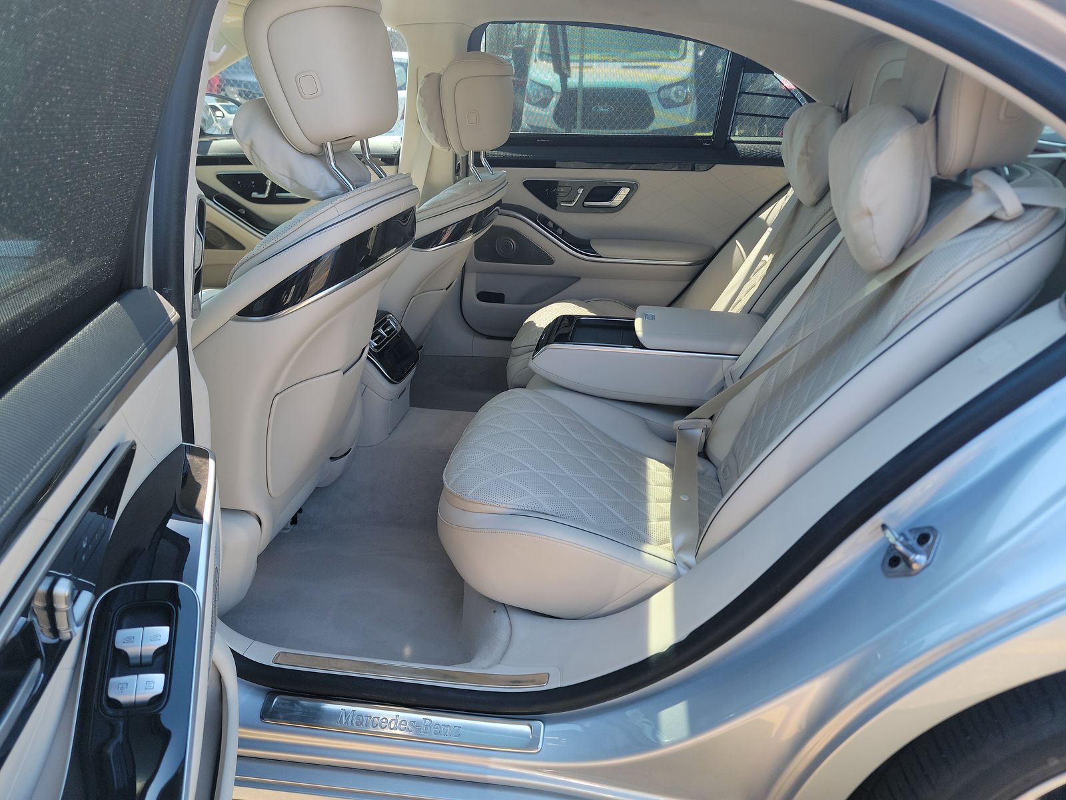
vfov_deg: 56.8
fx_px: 739
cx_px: 533
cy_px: 400
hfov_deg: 71.6
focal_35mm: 24
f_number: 1.8
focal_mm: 6.7
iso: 50
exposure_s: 1/147
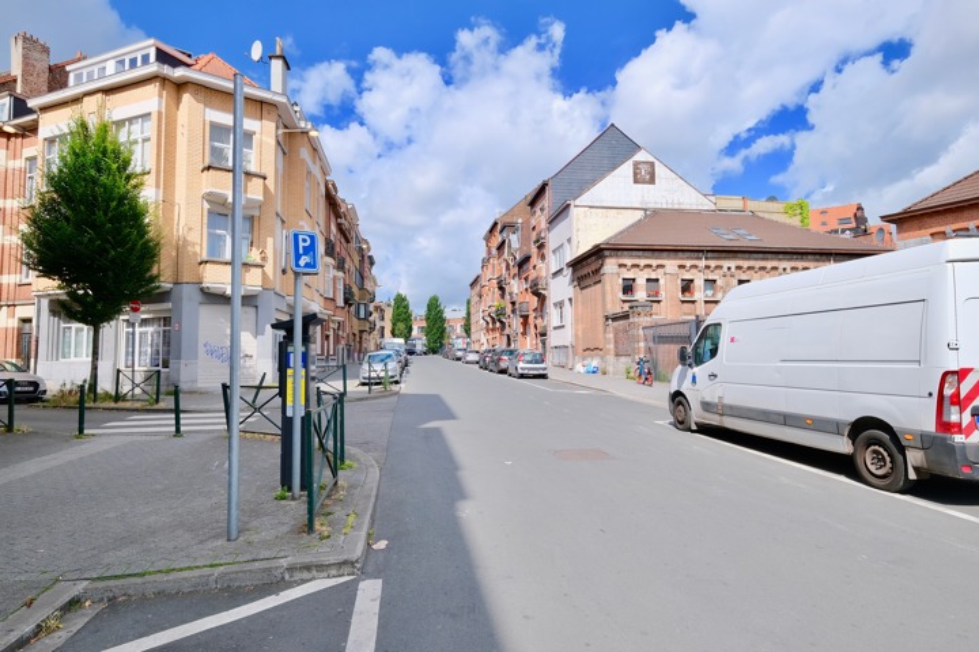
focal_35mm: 20
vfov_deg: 61.9
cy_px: 326
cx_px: 490
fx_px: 544
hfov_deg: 84.0
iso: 320
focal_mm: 13.2
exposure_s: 1/250
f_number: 8
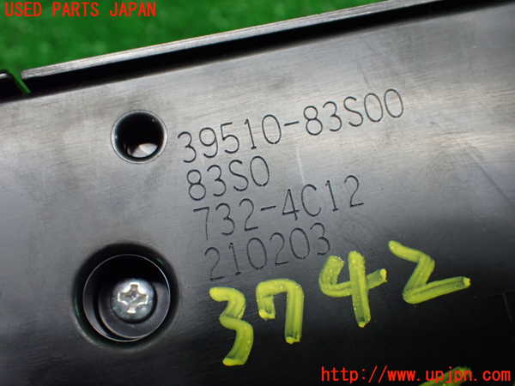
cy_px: 193
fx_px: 699
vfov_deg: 30.9
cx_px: 258
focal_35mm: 47
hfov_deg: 40.4
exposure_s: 1/80
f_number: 3.1
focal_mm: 8.4
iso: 800
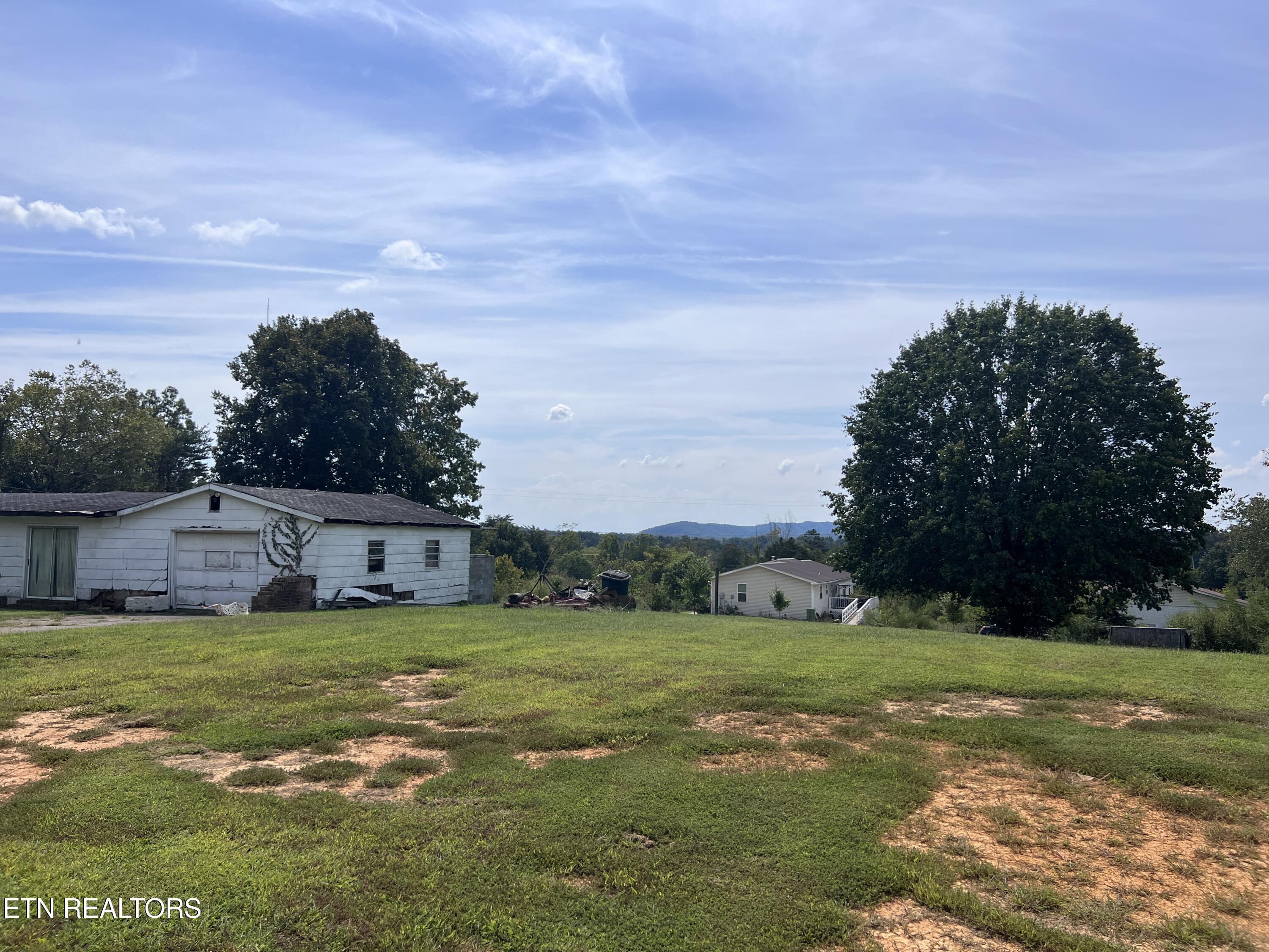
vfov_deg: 53.1
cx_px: 634
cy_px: 476
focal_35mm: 26
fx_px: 953
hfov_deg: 67.3
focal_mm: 5.7
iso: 50
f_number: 1.5
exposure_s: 1/9434
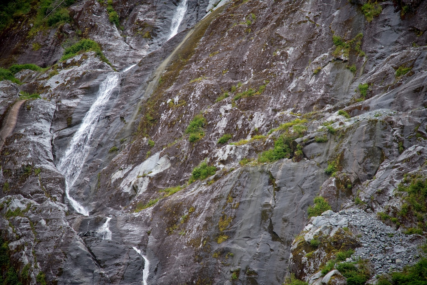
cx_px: 214
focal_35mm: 120
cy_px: 142
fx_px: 1424
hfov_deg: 17.1
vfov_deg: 11.4
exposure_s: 1/250
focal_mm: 120
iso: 180
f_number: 4
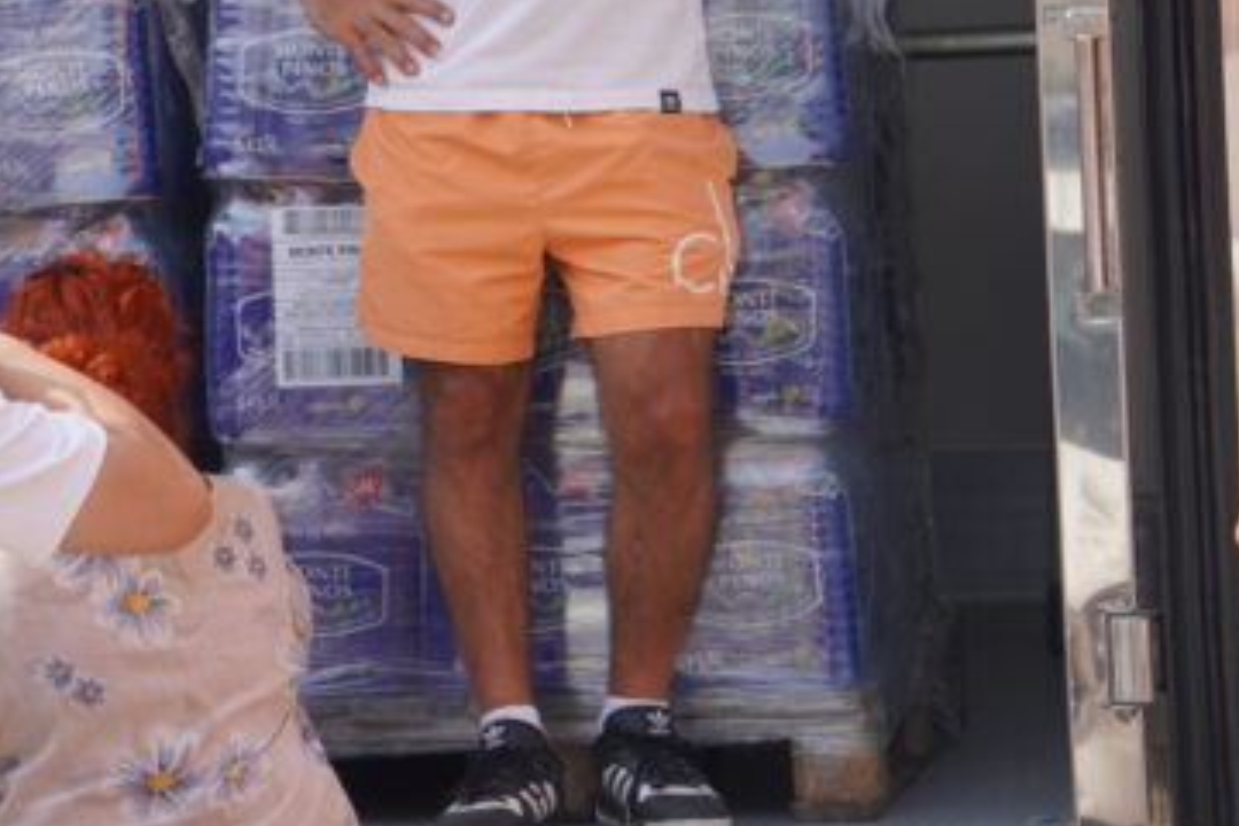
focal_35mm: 176
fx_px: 6059
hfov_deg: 11.6
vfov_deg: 7.8
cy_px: -38
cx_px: 162
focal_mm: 55
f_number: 5
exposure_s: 1/320
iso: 100
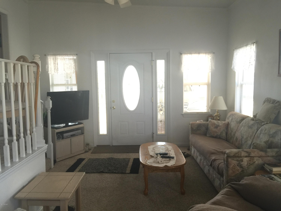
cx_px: 140
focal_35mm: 29
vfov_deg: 48.2
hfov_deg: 61.7
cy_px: 106
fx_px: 235
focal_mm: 4.15
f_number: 2.2
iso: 32
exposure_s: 1/30
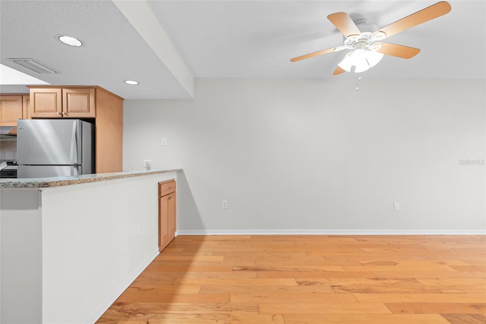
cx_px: 243
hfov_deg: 96.8
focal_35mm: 16
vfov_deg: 73.7
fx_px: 216
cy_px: 162
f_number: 9
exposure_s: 2.5
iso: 250
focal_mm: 16
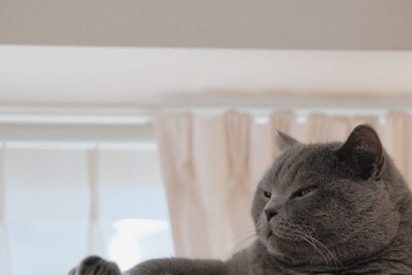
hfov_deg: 23.0
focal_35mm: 88
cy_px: 216
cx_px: 284
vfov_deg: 15.4
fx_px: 1007
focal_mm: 35
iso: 320
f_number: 2
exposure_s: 1/400
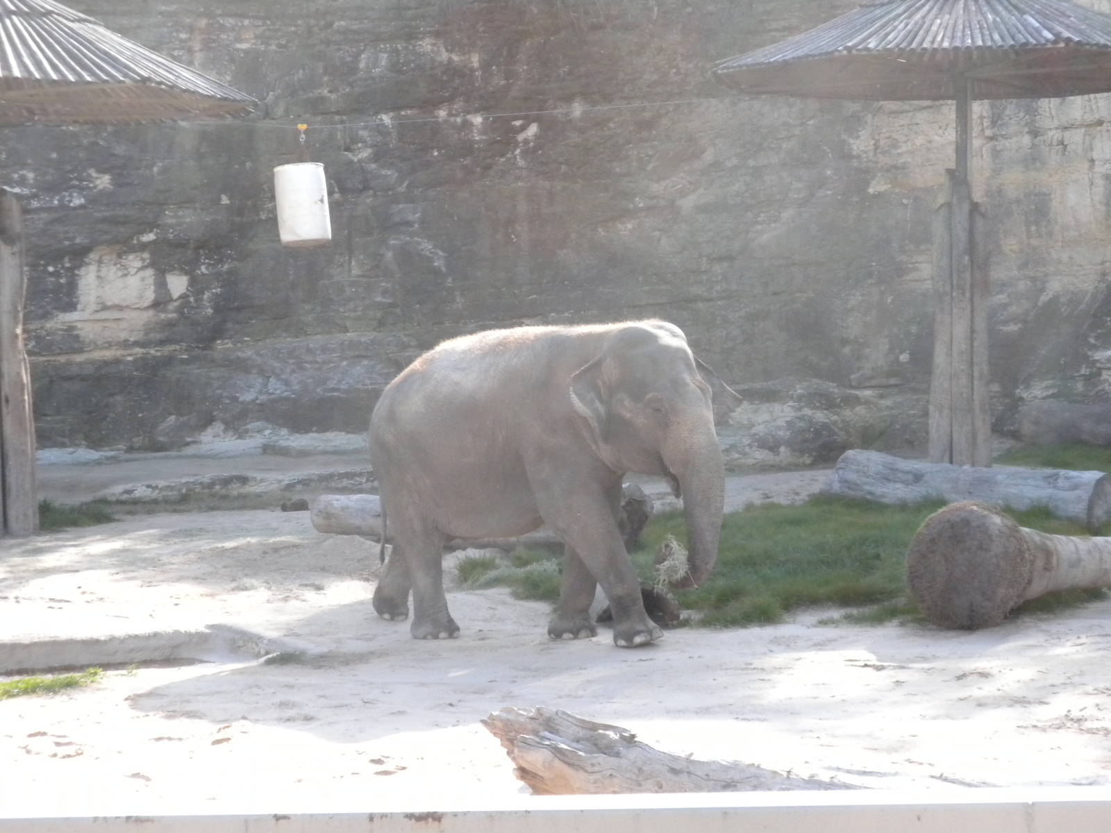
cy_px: 416
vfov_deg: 20.4
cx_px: 556
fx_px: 2311
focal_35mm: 72
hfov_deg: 27.0
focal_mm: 12.7
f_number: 5
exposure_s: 1/440
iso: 400
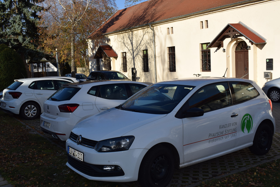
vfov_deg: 35.5
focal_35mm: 38
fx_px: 292
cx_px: 140
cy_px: 94
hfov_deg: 51.3
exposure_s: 1/200
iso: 100
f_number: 11
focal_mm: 25
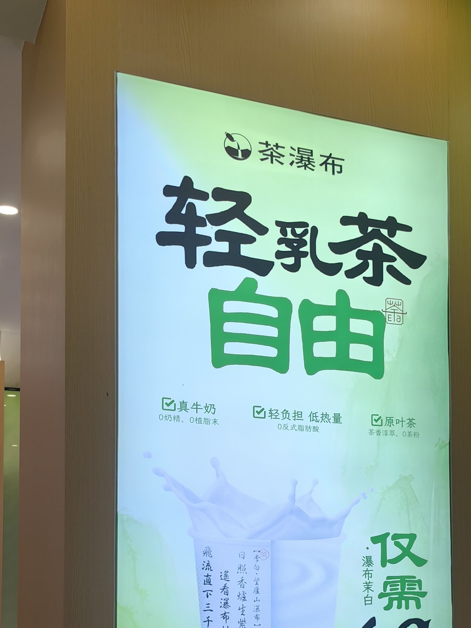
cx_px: 259
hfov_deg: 30.9
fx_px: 853
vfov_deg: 39.2
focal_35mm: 47
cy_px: 482
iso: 50
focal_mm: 5.75
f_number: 2
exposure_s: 1/476
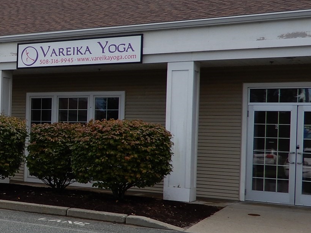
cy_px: 126
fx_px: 629
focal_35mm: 70
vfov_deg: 21.0
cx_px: -58
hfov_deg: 25.1
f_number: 3.5
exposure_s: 1/800
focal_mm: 5
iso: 80
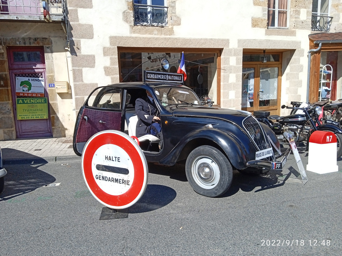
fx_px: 277
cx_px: 171
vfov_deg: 49.7
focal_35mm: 28
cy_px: 128
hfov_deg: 63.4
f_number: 2.2
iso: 100
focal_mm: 3.43
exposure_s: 1/871
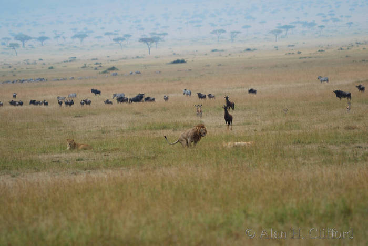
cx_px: 184
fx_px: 6138
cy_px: 123
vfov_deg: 2.3
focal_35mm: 600
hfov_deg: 3.4
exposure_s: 1/400
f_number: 5.6
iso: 250
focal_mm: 400
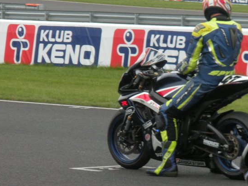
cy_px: 89
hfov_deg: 6.2
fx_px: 2293
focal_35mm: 320
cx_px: 164
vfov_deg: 4.6
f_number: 5.6
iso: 235
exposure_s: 1/130
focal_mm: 31.5
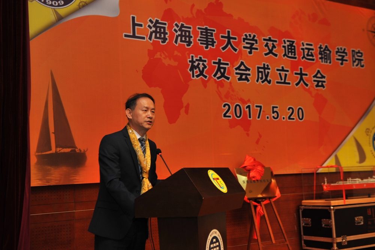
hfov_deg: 38.2
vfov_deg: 26.0
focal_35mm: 52
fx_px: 541
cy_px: 125
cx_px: 188
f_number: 5.6
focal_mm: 52
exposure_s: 1/60
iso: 800
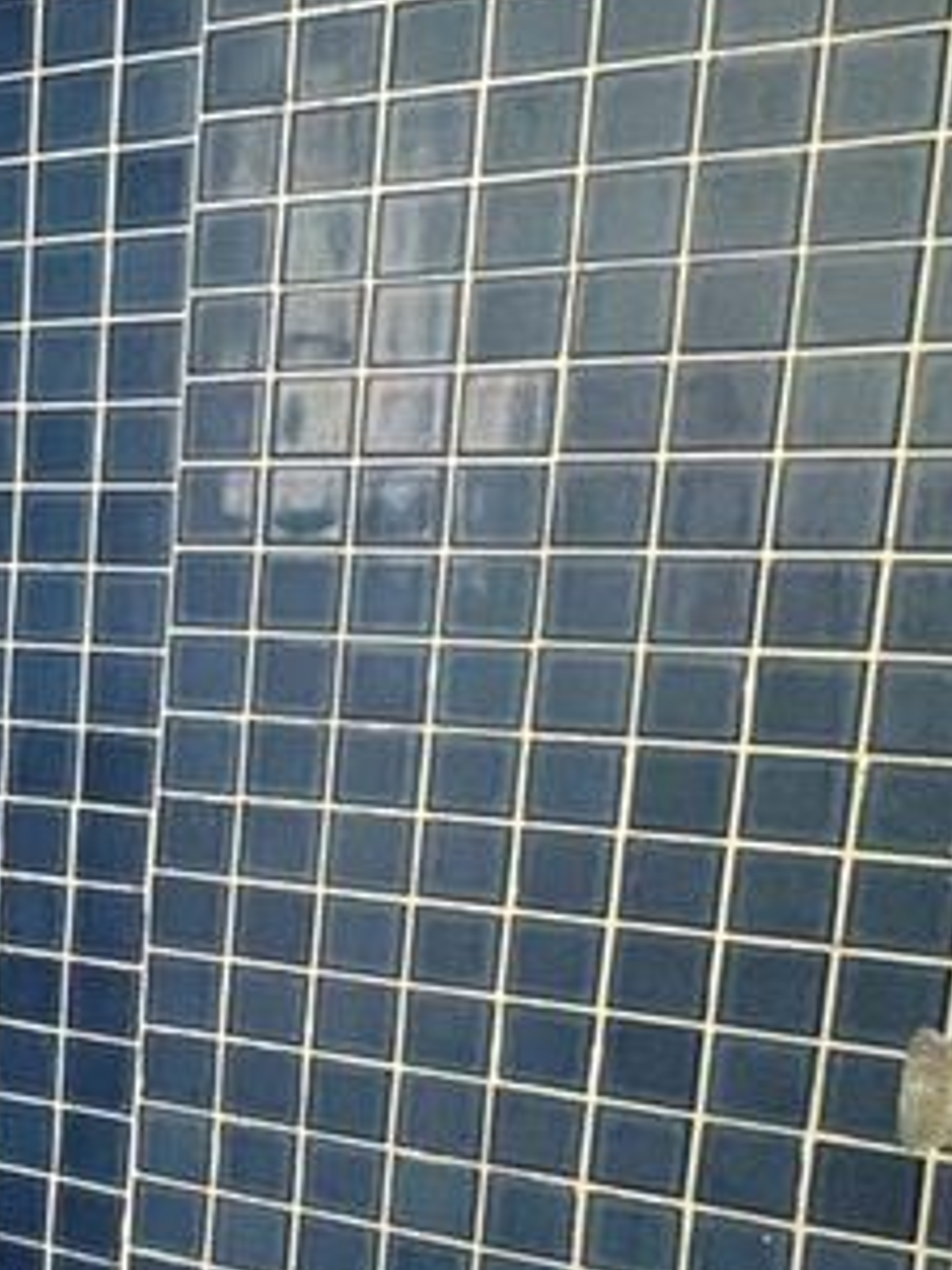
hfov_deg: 20.3
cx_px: -656
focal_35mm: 56
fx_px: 2053
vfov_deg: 34.0
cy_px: 859
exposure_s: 1/60
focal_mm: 2.22
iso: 250
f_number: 2.2
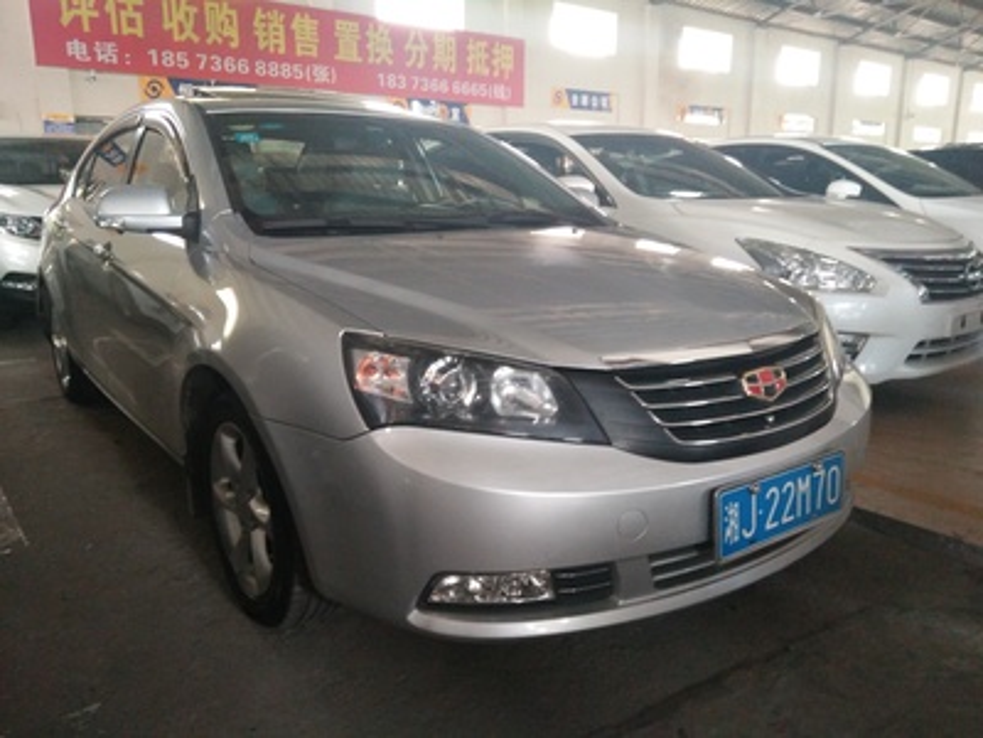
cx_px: 492
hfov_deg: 79.0
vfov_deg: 63.4
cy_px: 369
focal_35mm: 21
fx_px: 596
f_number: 2.2
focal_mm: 3.66
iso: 309
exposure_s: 1/33.3
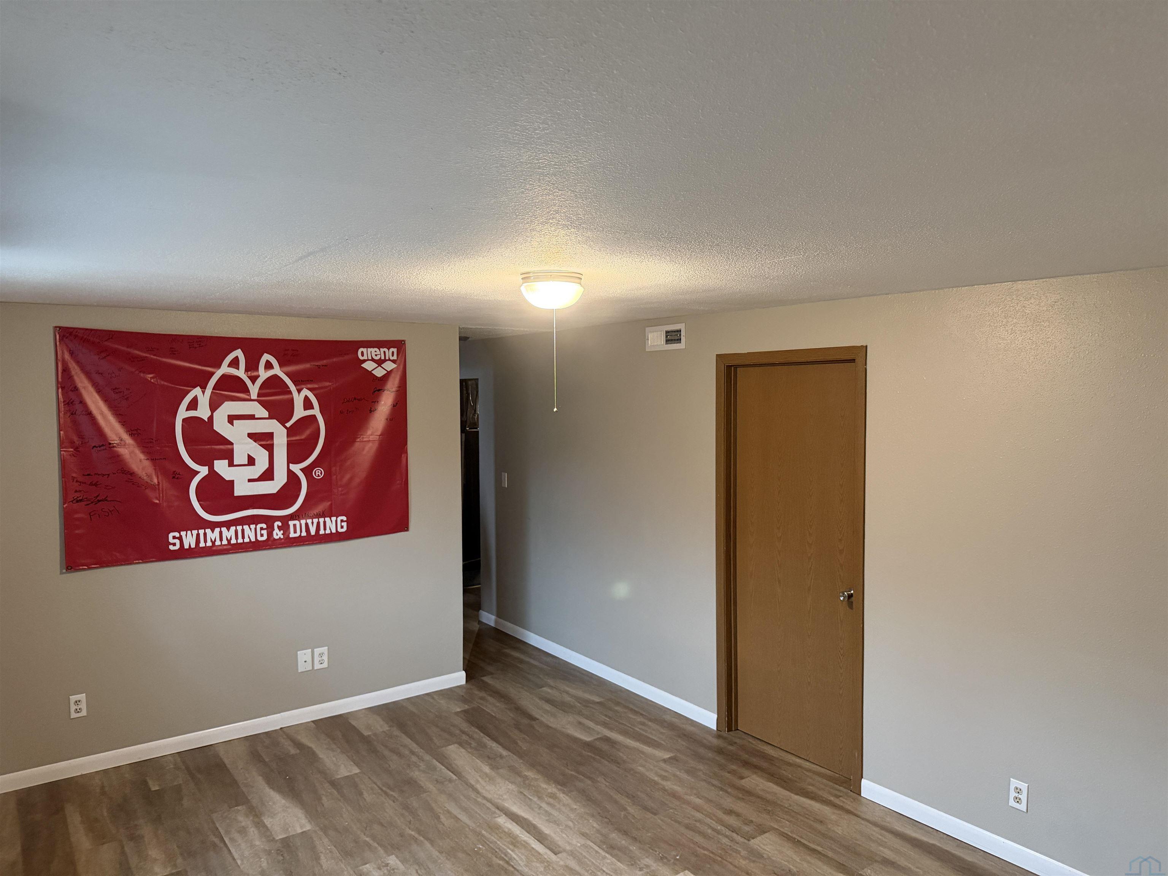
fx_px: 810
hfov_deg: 71.6
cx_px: 584
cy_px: 438
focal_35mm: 24
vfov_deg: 56.8
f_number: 1.78
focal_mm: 6.76
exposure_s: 1/60
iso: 500
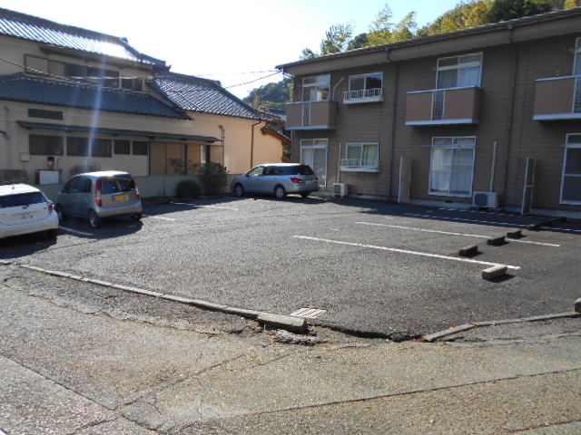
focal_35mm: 26
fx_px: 436
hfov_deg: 67.3
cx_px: 290
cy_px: 218
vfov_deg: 53.1
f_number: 3.2
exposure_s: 1/640
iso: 80
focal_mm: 4.6
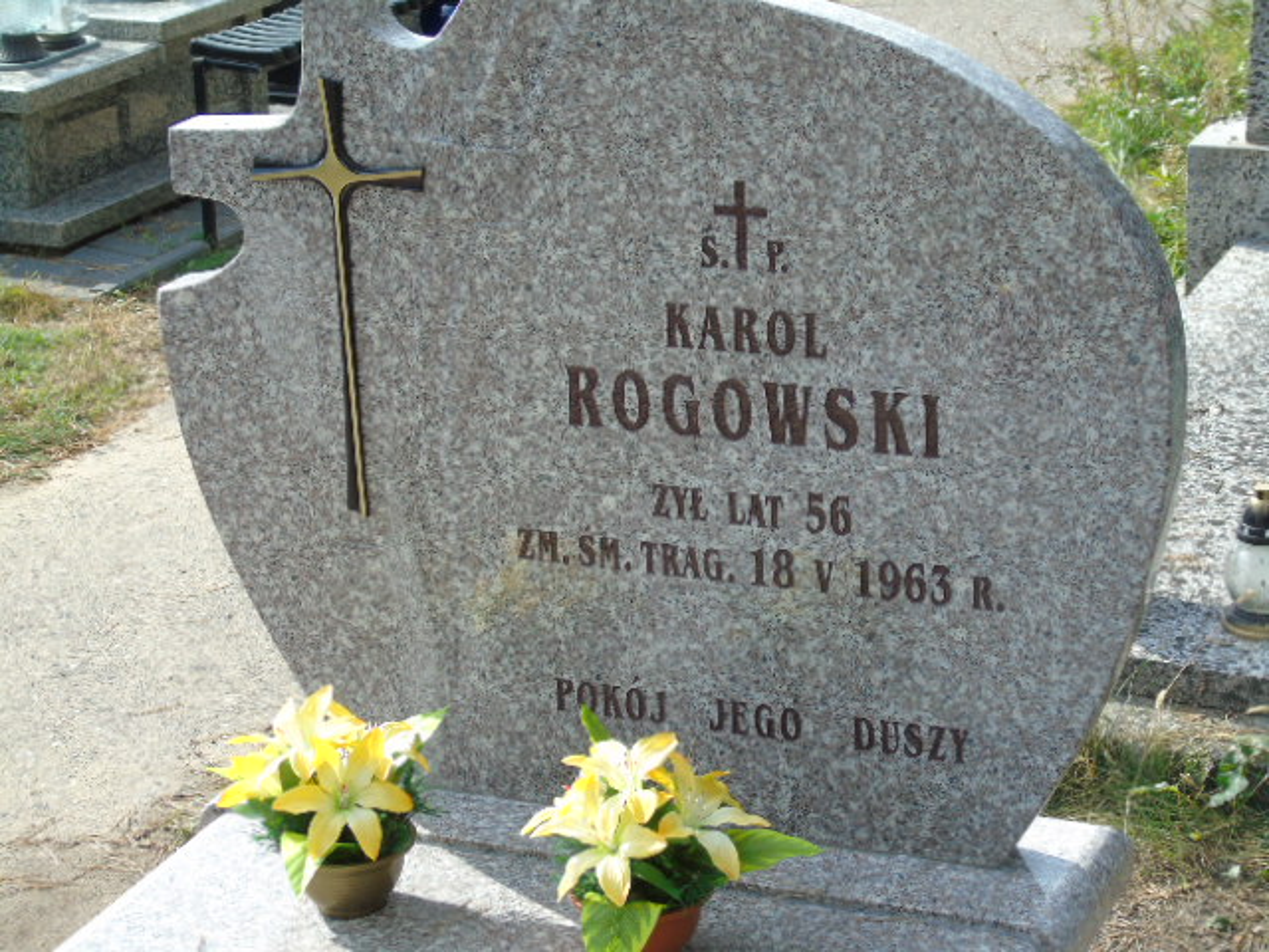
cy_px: 476
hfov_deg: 23.8
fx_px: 3006
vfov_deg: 18.0
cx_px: 634
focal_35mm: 82
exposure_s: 1/250
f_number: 4.1
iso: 80
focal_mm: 15
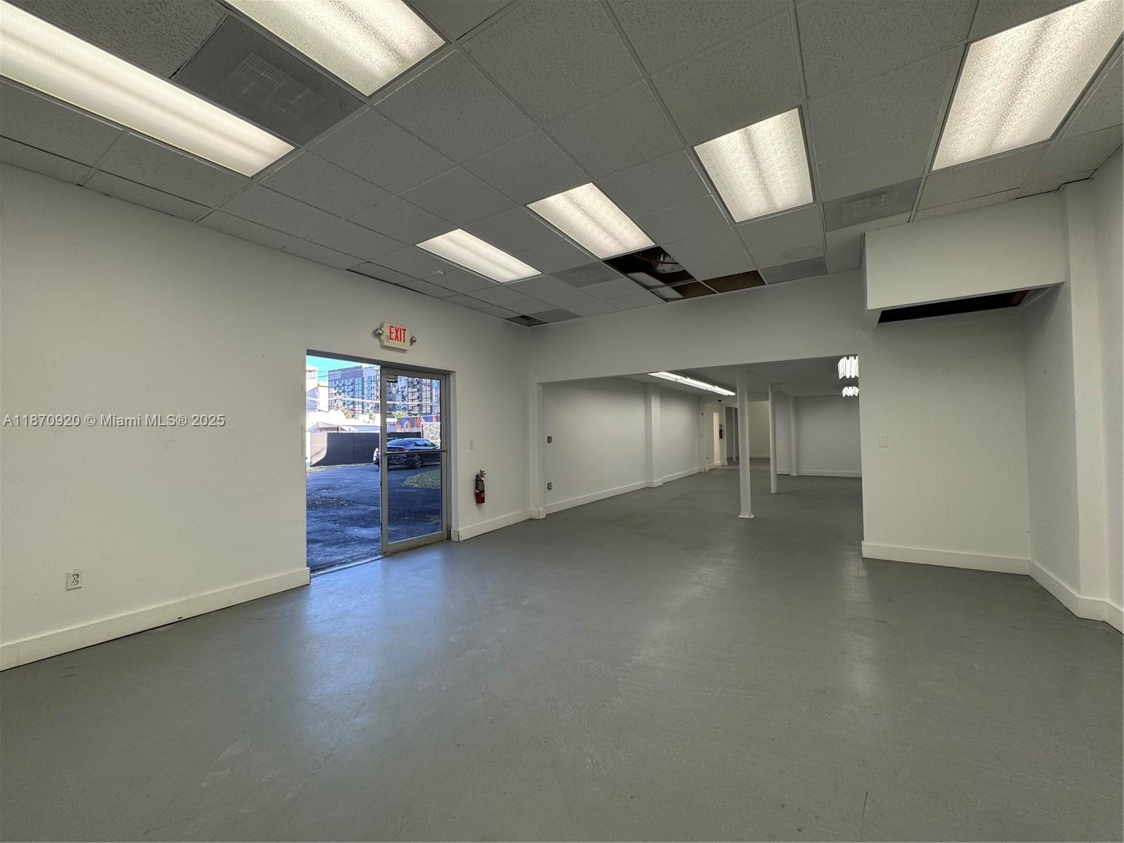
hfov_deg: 102.1
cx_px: 562
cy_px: 422
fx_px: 455
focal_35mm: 14
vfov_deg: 85.7
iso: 64
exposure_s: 1/120
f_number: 2.2
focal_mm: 2.22
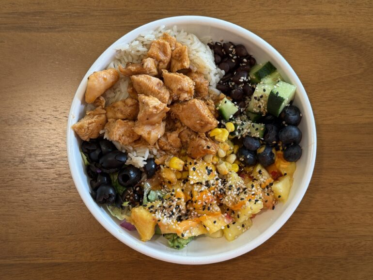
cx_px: 186
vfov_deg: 30.3
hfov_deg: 39.6
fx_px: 517
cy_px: 140
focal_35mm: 48
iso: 80
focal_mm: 6.76
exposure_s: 1/60
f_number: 1.78
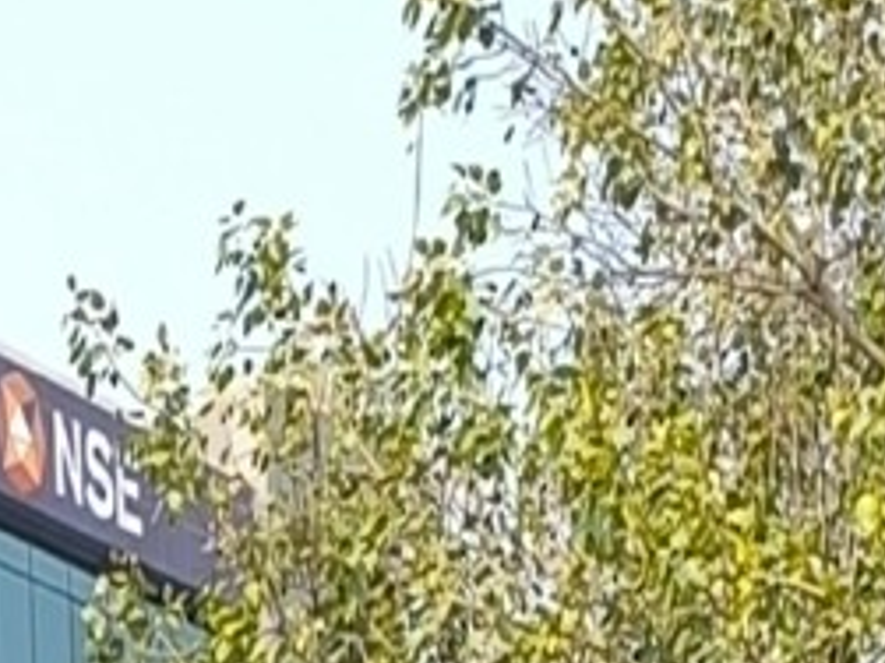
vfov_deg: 7.2
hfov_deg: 9.5
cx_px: -1047
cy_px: 1746
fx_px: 4881
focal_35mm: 191
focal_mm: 6.14
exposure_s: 1/331
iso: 50
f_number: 1.65
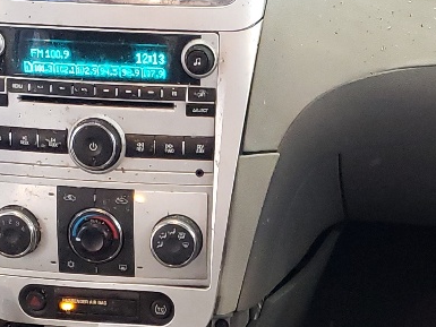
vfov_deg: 13.3
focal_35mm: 108
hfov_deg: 18.2
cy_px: 408
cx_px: 250
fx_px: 1361
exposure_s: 1/24
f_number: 1.5
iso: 383
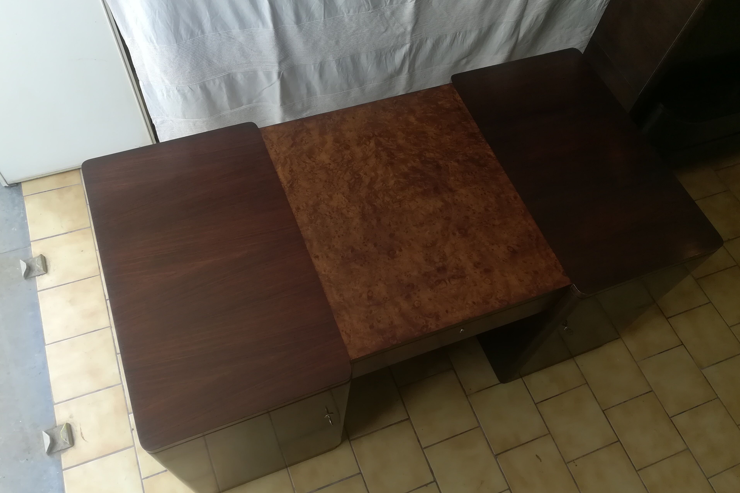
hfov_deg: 65.5
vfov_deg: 46.4
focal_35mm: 28
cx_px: 374
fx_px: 576
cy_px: 260
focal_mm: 3.83
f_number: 2.2
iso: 80
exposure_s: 1/100
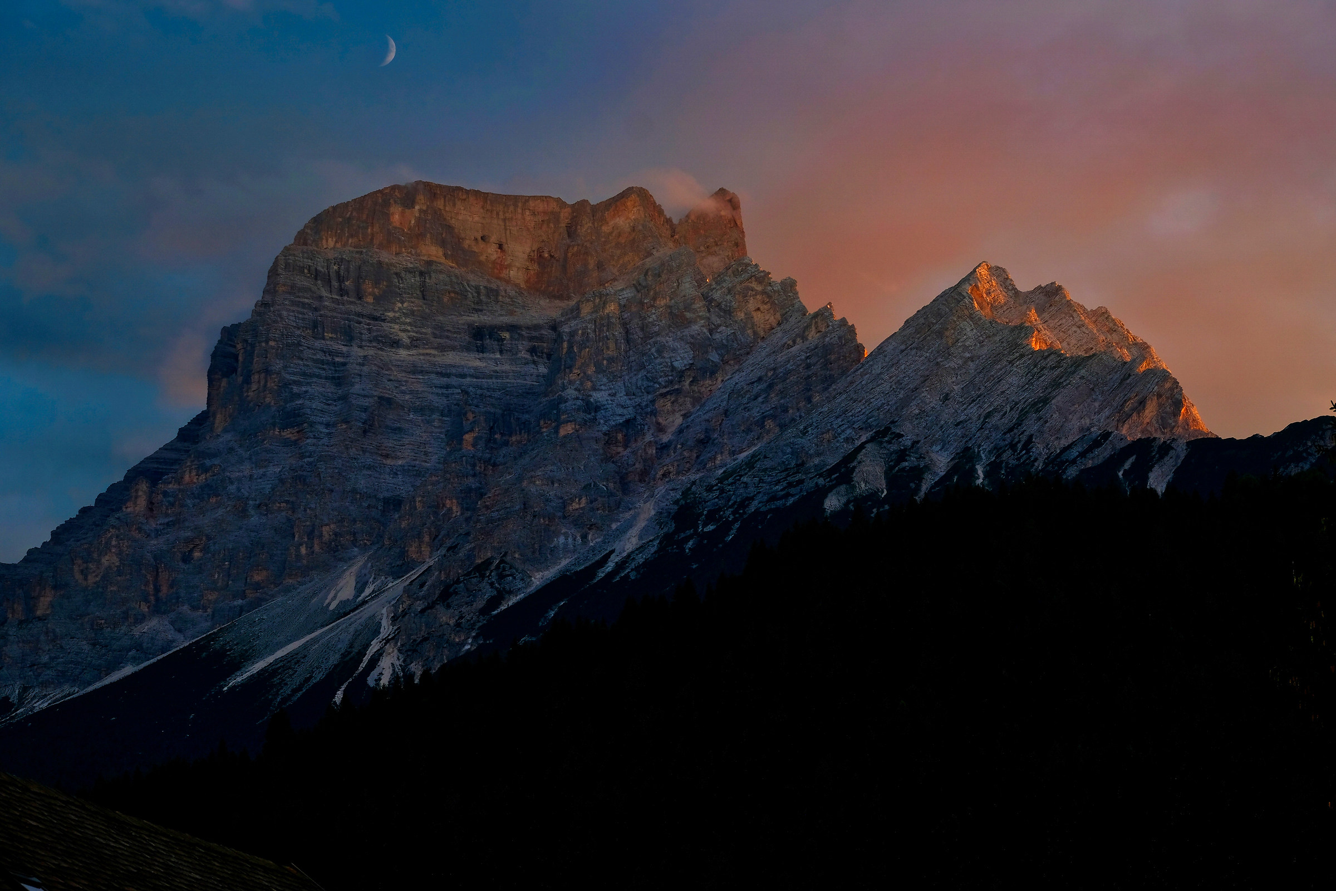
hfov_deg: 21.2
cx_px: 668
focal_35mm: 96
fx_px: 3562
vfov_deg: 14.3
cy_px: 446
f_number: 8
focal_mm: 63.8
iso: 320
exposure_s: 1/105
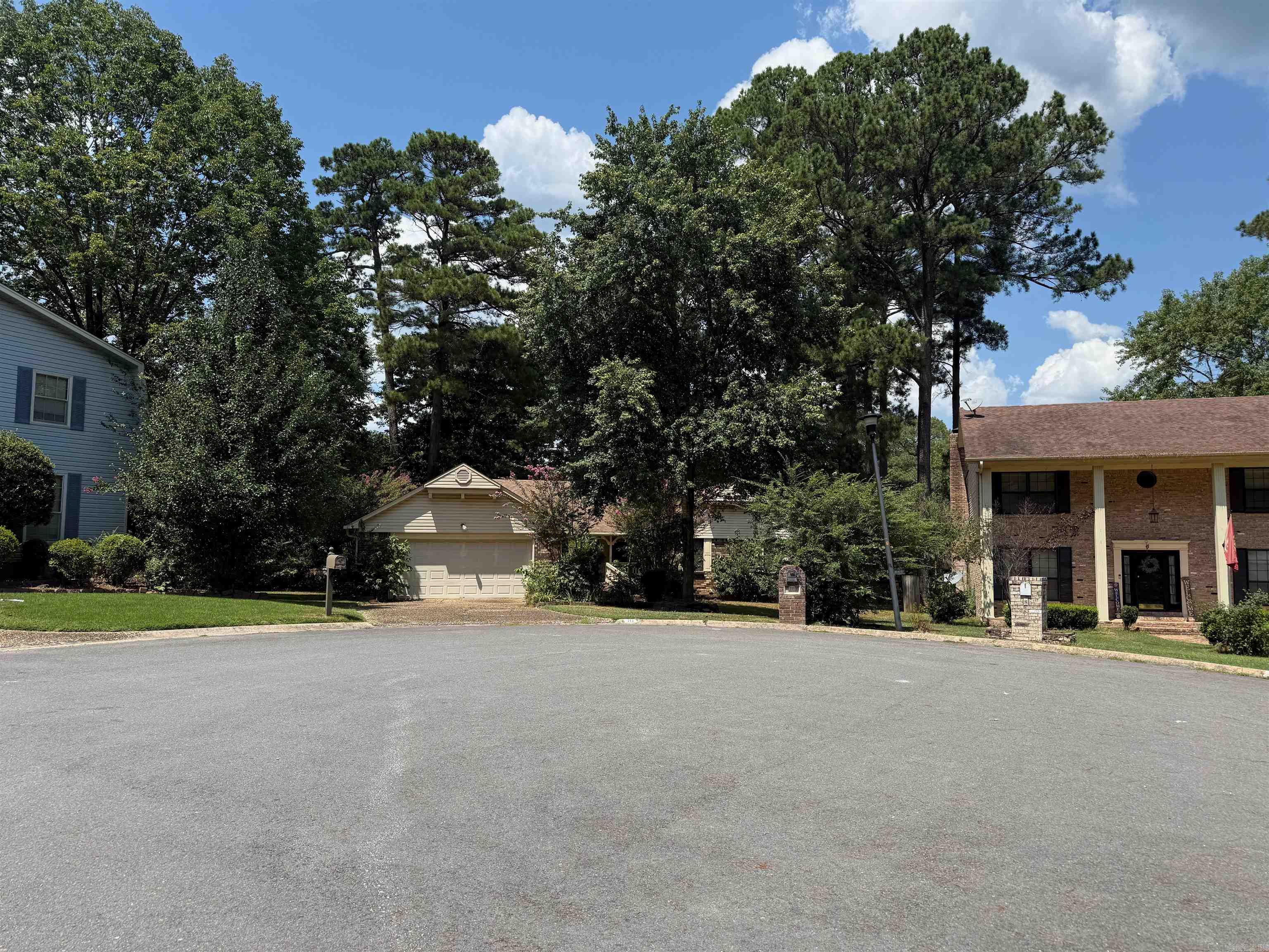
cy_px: 476
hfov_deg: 71.6
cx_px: 634
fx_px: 880
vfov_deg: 56.8
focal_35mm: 24
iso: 80
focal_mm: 6.76
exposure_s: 1/3584
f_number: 1.78
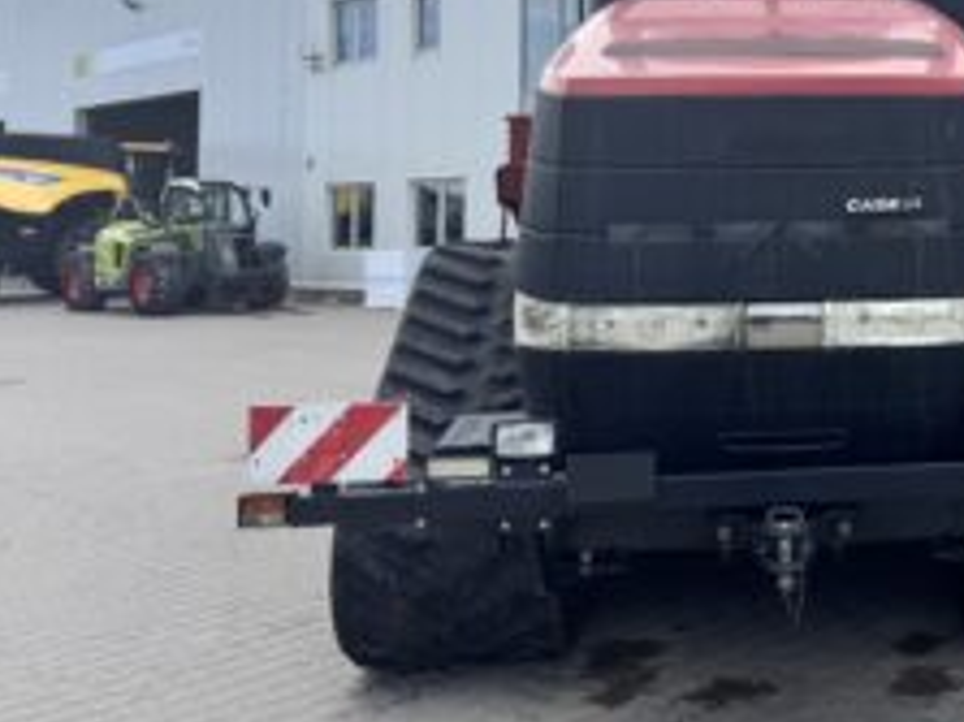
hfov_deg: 40.7
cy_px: 138
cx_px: 856
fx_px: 1197
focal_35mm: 43
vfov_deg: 32.6
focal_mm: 6.76
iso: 80
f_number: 1.78
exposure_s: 1/4310
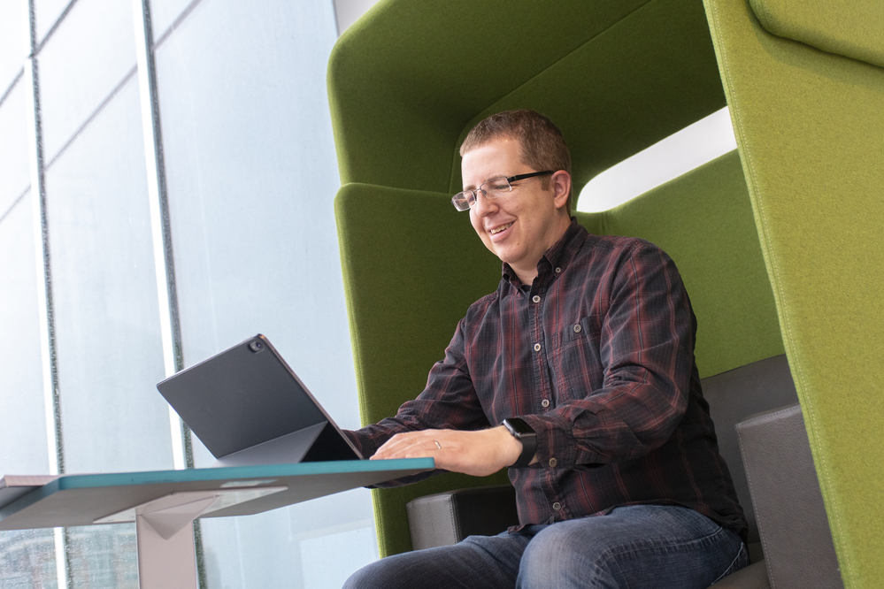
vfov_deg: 31.9
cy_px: 294
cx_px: 442
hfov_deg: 46.4
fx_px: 1031
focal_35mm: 42
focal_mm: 28
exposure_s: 1/200
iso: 1600
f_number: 4
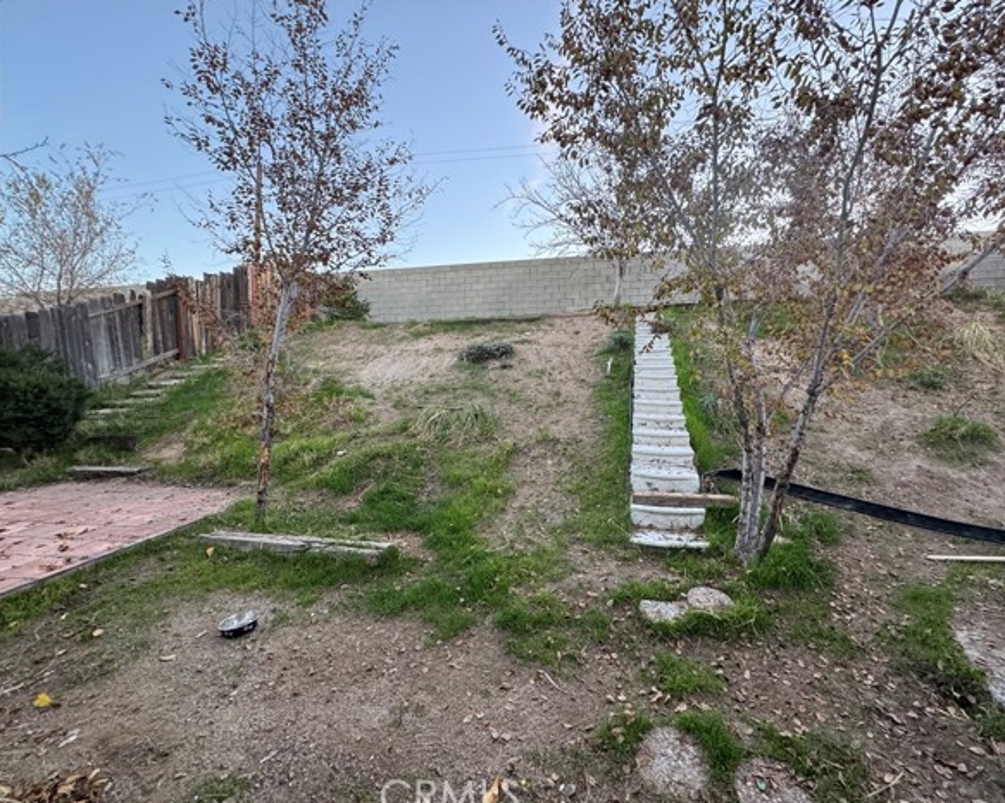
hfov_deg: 96.5
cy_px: 407
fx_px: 446
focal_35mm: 15
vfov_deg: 84.0
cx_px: 550
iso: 200
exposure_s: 1/120
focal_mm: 2.22
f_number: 2.2
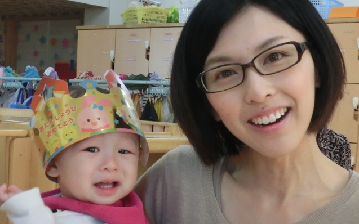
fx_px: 734
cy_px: 150
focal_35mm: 75
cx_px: 169
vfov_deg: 17.3
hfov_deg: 27.5
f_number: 3.4
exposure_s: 1/125
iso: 320
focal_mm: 7.9
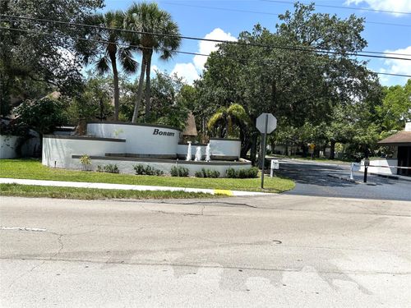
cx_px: 206
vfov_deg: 53.1
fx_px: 309
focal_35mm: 26
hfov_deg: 67.3
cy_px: 154
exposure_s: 1/4115
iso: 50
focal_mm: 5.7
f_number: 1.5
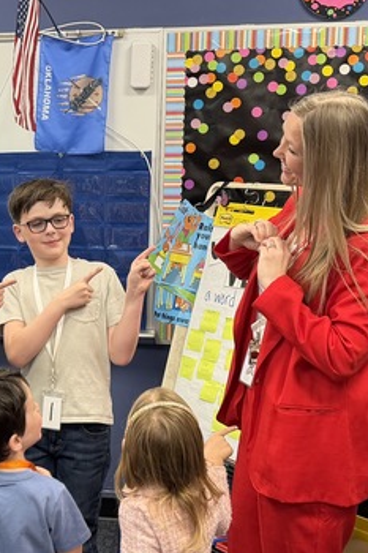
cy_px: 302
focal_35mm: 73
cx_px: -36
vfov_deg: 27.7
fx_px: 1120
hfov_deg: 18.0
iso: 125
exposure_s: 1/60
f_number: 1.78
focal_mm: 6.76
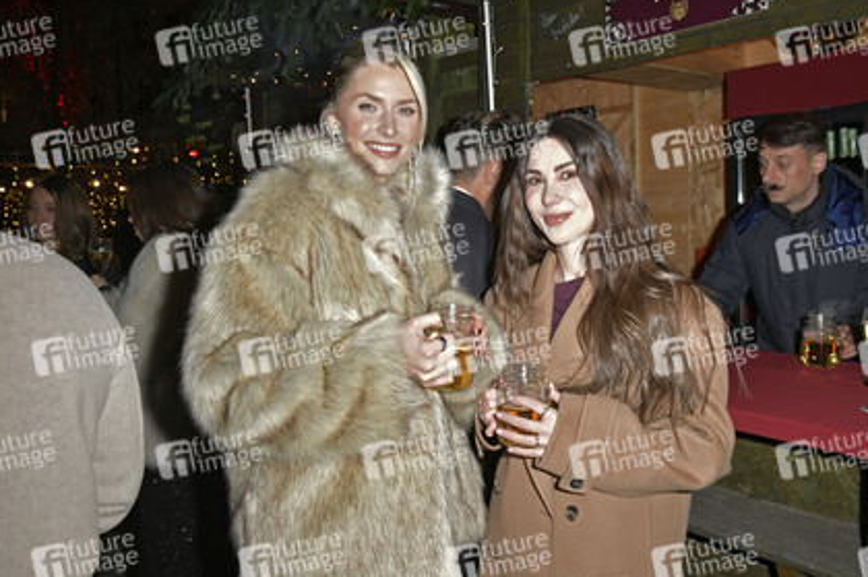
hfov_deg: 63.7
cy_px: 300
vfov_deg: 44.9
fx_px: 698
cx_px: 443
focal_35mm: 29
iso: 1600
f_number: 6.3
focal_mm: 27
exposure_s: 1/160
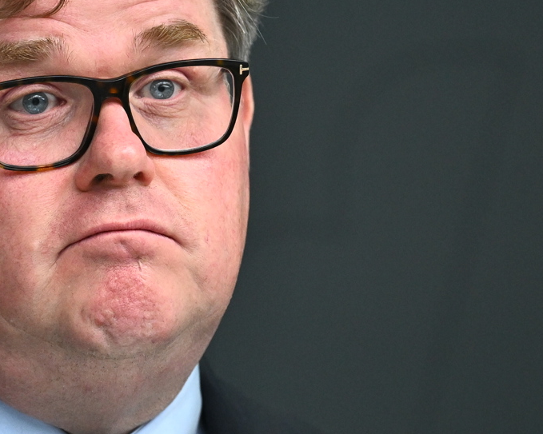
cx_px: 126
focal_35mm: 376
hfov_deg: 5.1
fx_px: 6042
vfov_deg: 4.1
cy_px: 223
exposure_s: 1/640
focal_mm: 200
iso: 2000
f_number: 2.8
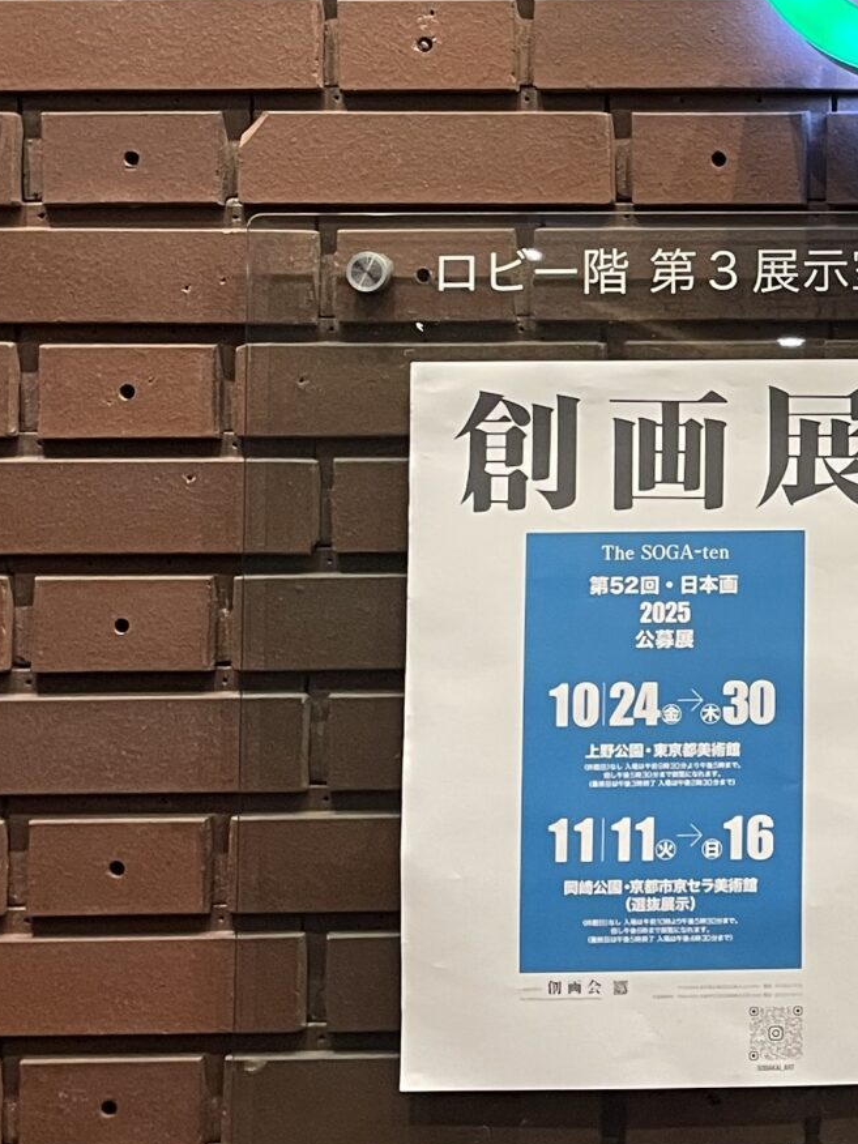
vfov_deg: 25.6
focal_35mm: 76
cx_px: 1235
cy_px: 431
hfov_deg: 17.6
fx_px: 2512
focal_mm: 4.2
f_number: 1.6
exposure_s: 1/50
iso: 160
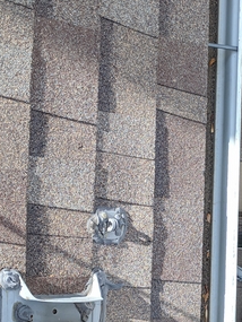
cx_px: 223
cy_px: 266
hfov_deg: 20.6
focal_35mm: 70
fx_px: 652
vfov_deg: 27.1
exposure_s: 1/969
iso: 58
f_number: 2
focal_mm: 4.67
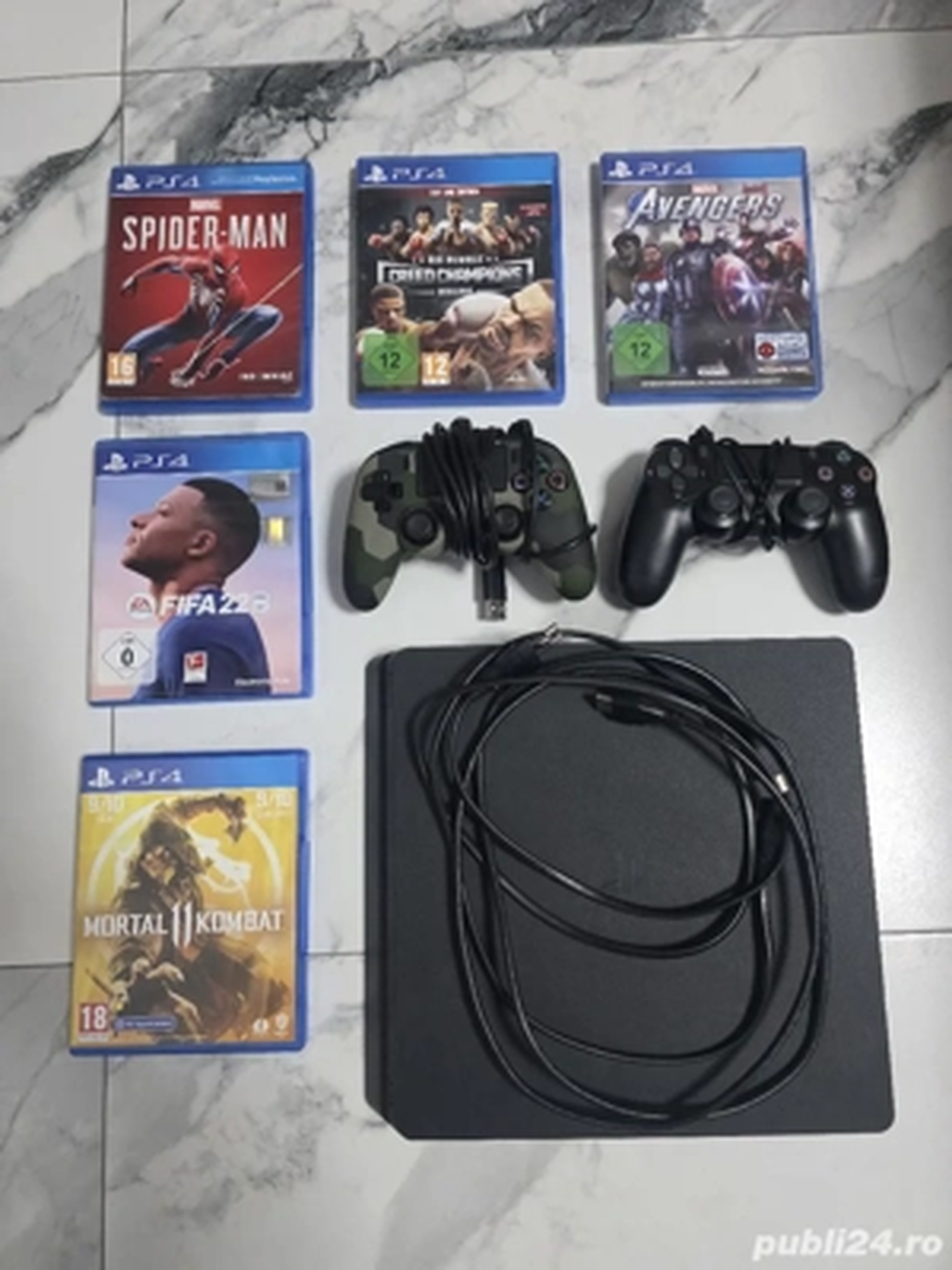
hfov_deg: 58.9
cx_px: 476
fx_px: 843
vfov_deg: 73.9
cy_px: 635
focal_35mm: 23
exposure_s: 1/101
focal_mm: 6.3
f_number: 1.7
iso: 800
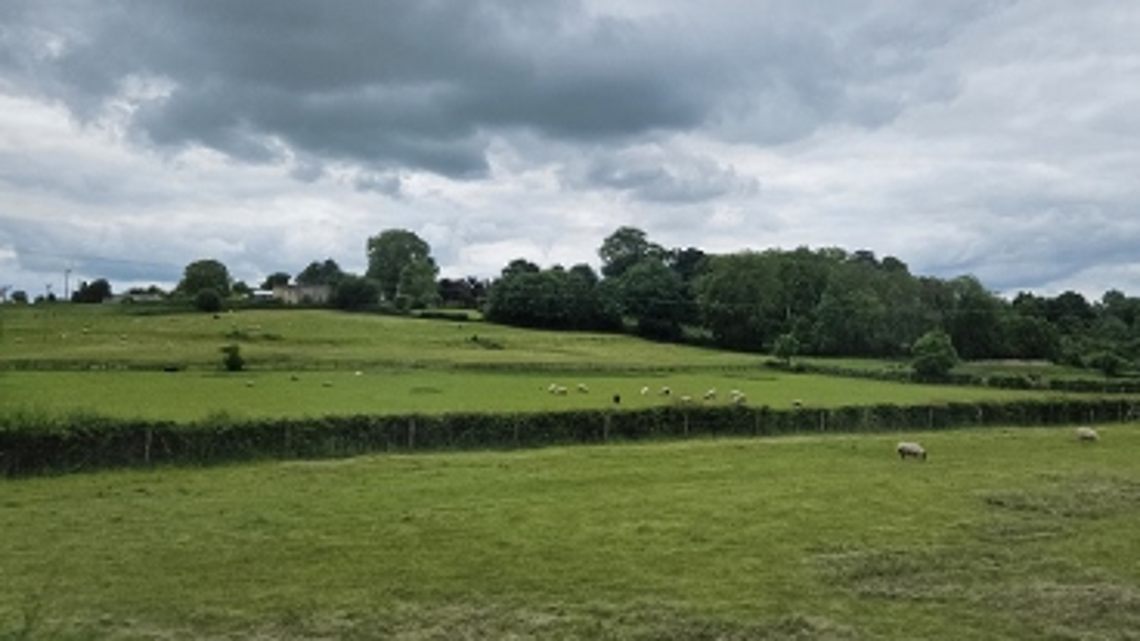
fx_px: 967
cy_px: 246
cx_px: 635
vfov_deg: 36.5
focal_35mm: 32
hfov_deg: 60.9
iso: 40
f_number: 1.8
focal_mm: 5.4
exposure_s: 1/2000
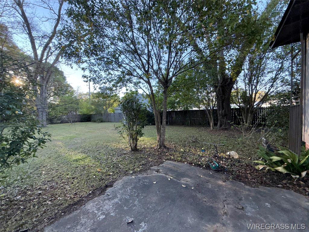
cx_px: 154
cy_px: 116
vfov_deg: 85.7
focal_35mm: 14
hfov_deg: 102.1
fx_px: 125
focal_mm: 2.22
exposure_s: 1/152
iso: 16
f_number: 2.2
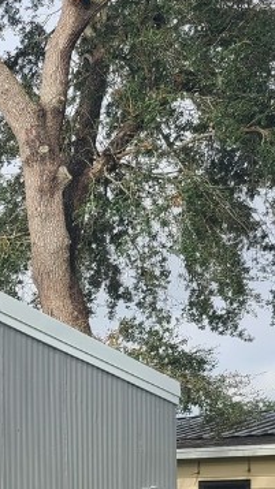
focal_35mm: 81
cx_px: -272
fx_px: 1052
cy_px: 511
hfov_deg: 13.0
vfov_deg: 24.8
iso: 40
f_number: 1.8
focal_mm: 5.4
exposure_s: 1/1365
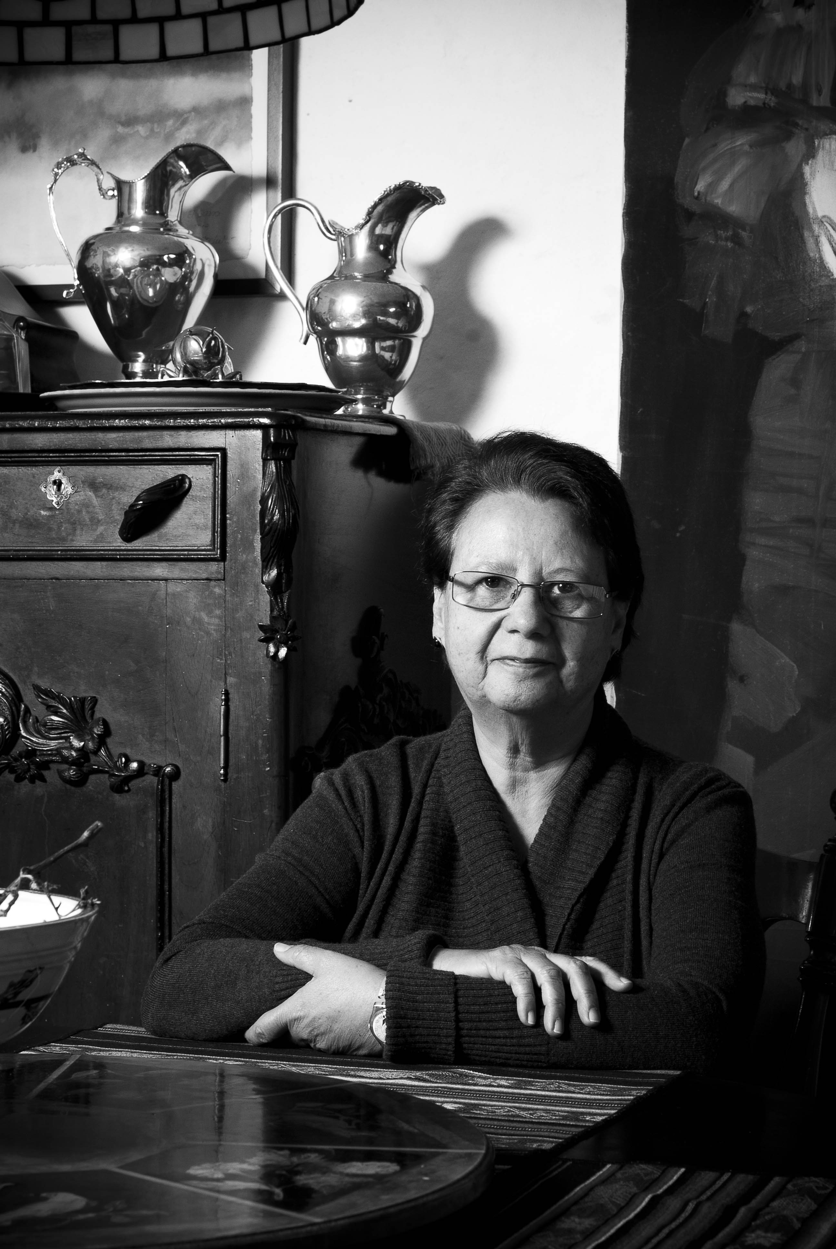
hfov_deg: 18.2
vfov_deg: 27.0
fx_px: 2605
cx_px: 418
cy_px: 624
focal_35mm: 75
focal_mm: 50
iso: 100
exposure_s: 1/40
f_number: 10
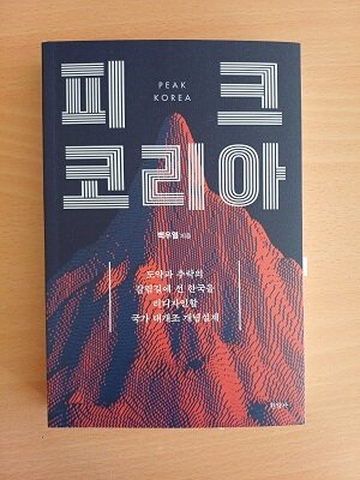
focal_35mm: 25
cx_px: 180
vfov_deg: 69.4
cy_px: 240
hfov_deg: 54.9
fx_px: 347
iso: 160
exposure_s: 1/50
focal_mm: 4.65
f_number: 1.8
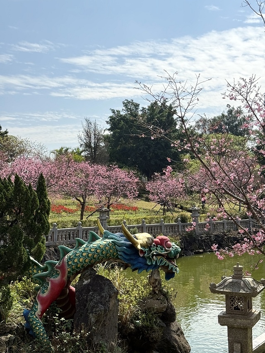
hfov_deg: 30.3
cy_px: 176
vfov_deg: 39.7
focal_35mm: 48
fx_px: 490
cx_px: 132
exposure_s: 1/2494
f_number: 1.78
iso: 100
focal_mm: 6.76
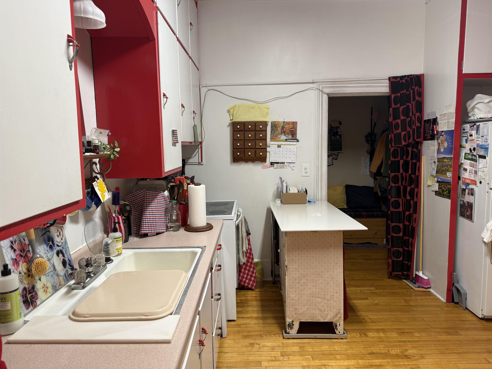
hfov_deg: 71.6
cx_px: 246
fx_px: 341
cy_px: 184
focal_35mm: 24
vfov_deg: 56.8
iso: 100
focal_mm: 6.76
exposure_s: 1/60
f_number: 1.78
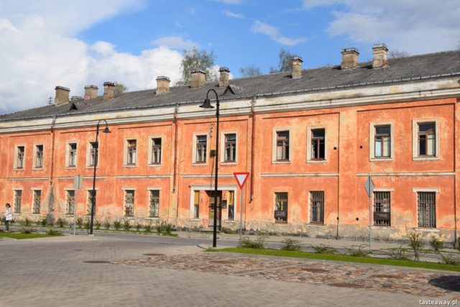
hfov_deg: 42.3
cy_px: 154
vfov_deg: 29.0
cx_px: 230
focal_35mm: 46
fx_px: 594
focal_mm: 31
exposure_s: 1/400
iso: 200
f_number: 10
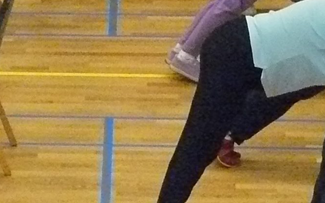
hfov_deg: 5.6
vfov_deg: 3.5
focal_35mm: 371
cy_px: 64
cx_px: -97
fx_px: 3286
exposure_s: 1/80
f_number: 3.2
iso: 800
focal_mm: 12.6
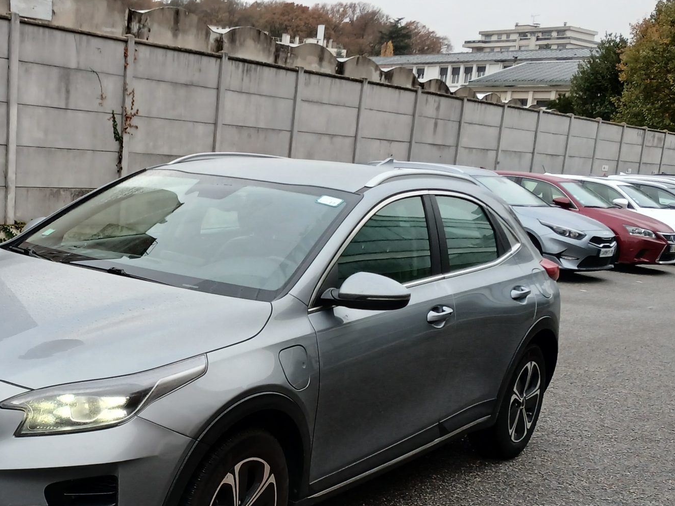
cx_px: 160
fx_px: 975
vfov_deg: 28.8
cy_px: 361
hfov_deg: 37.2
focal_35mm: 50
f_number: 1.8
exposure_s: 1/60
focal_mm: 3.98
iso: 100
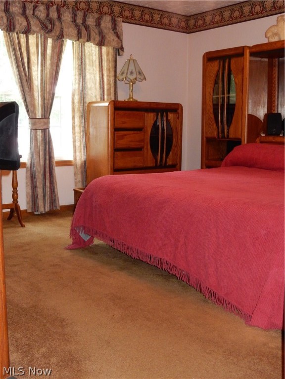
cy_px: 190
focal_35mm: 43
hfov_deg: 33.6
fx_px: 472
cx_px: 142
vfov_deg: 43.9
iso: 560
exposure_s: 1/30
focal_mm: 7.6
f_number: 4.2
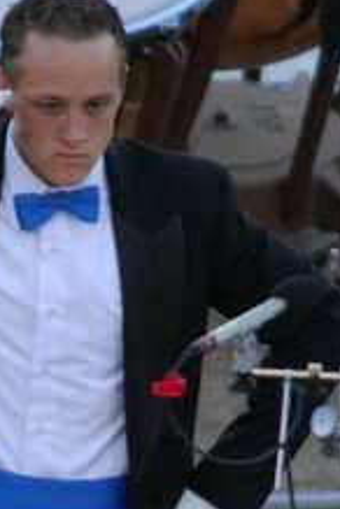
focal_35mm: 1645
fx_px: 23302
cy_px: 425
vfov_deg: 1.3
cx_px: 31
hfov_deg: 0.8
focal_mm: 400
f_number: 5.6
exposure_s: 1/160
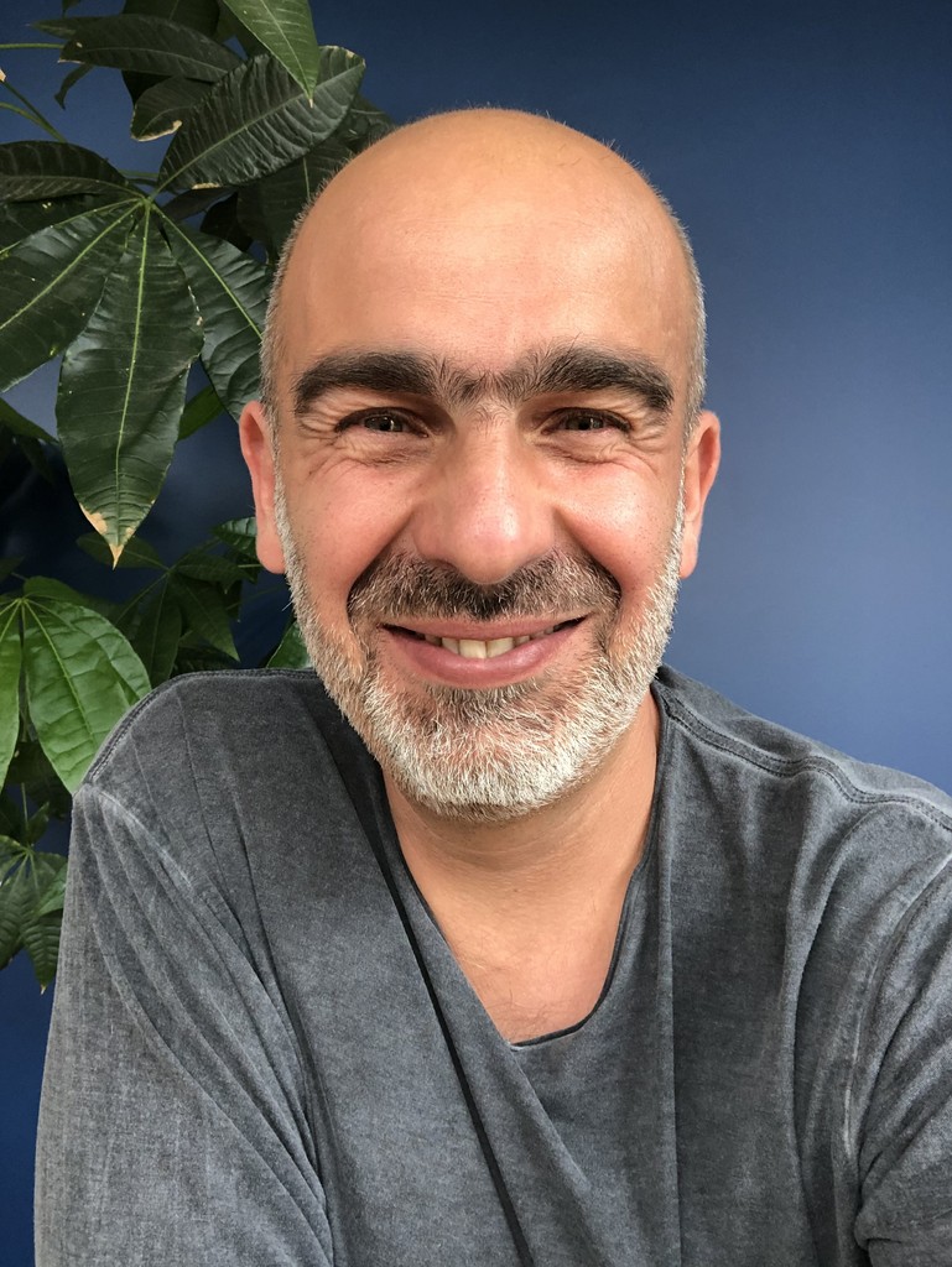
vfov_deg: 56.8
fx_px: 1172
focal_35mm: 32
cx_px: 476
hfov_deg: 44.2
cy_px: 634
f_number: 2.2
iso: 80
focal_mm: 2.87
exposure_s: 1/100
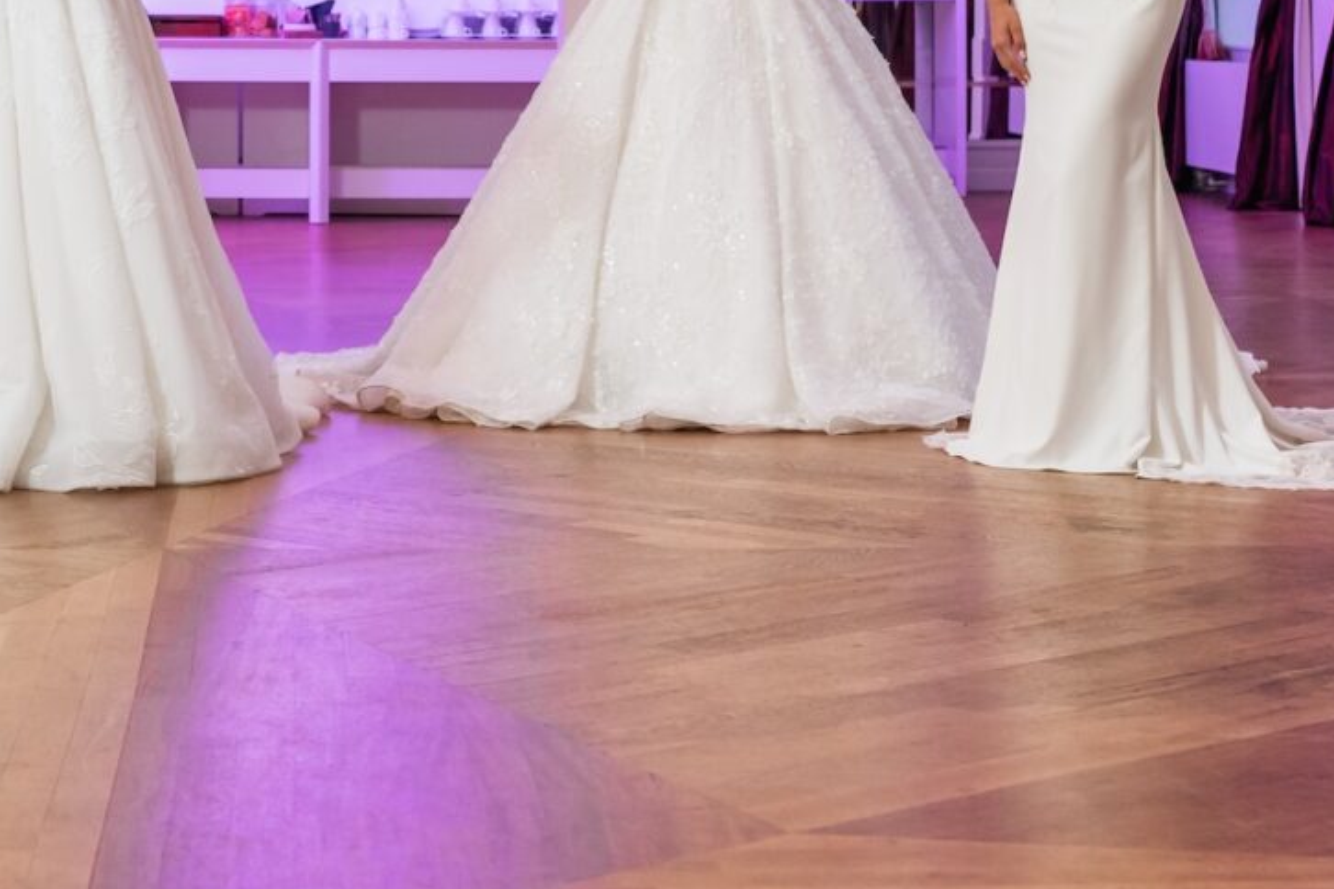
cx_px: 283
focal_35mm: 116
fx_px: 4298
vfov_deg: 11.7
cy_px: 46
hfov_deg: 17.5
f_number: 3.5
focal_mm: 35
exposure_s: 1/200
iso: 1000
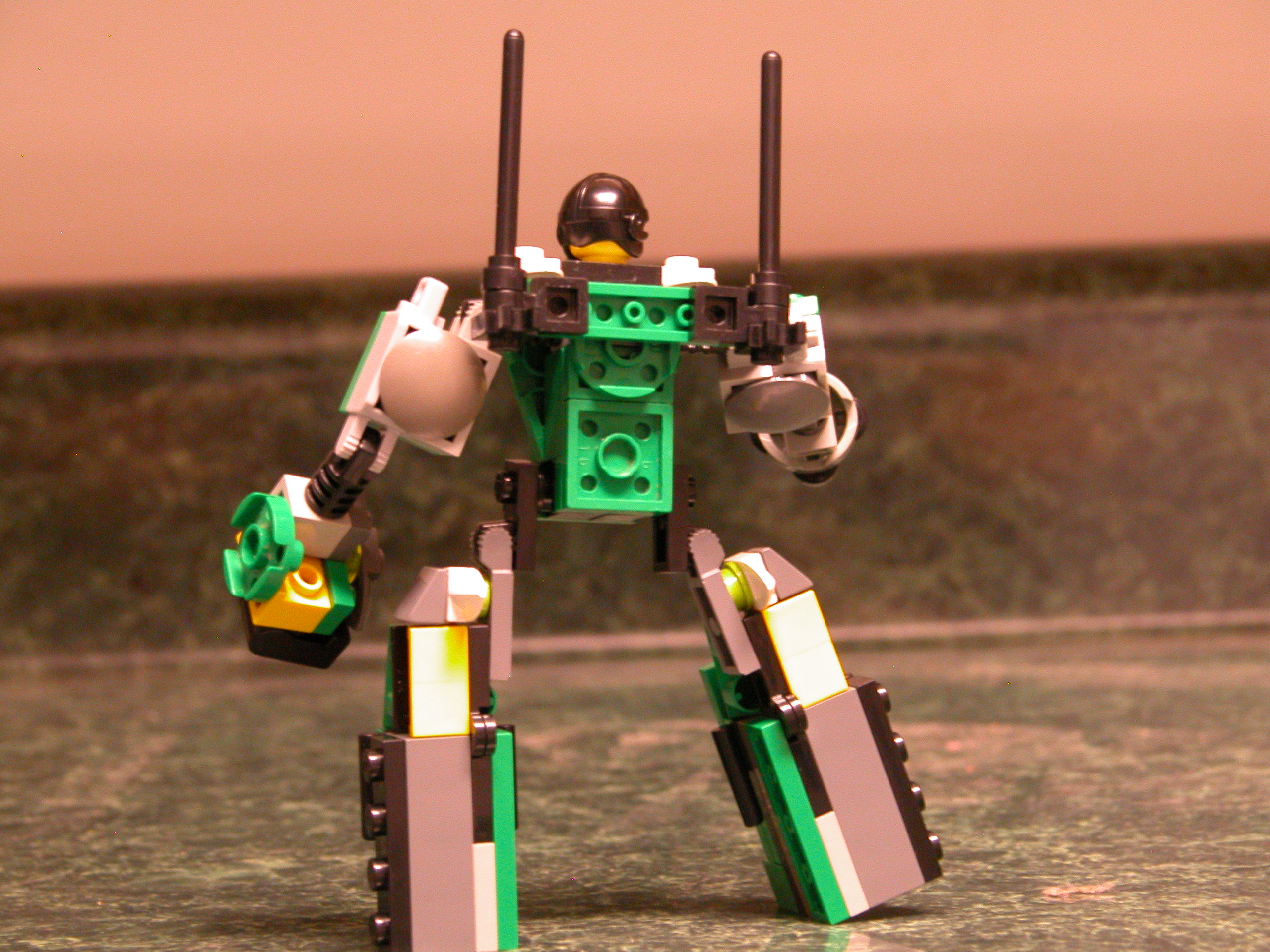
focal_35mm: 136
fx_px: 4990
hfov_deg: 14.5
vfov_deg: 10.9
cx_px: 635
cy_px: 476
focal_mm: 34.7
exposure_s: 1/3.2
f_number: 4.8
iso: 400
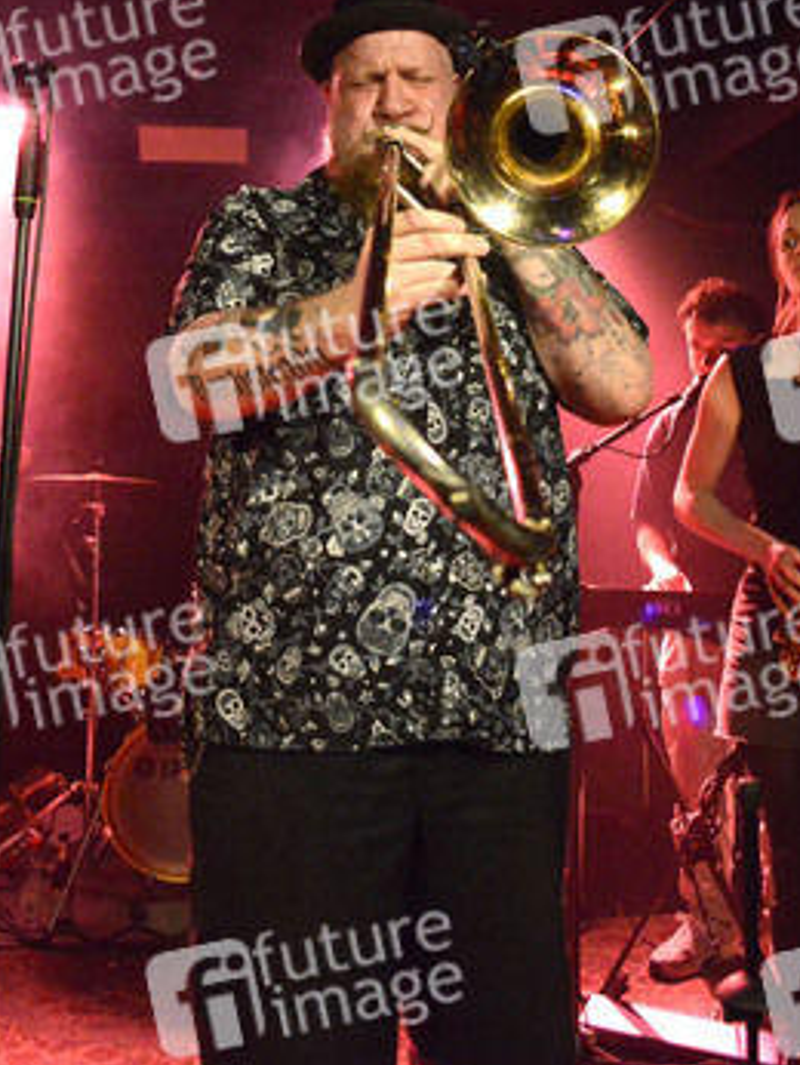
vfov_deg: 81.7
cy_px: 523
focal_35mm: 20
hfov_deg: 66.0
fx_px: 616
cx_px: 395
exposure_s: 1/160
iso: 8063
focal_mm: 18
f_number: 3.5
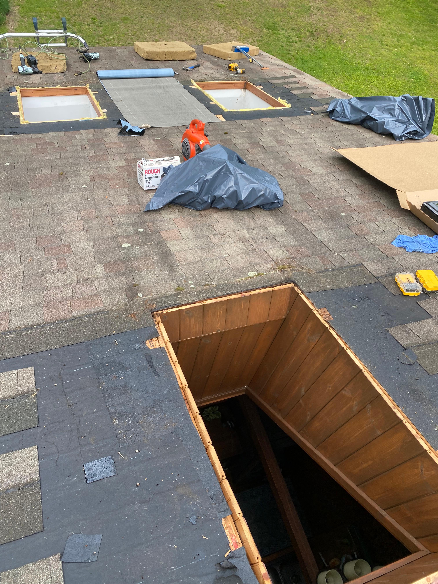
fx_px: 439
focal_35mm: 26
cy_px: 292
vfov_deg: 67.3
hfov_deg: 53.1
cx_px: 219
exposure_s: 1/582
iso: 32
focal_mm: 4.25
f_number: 1.8
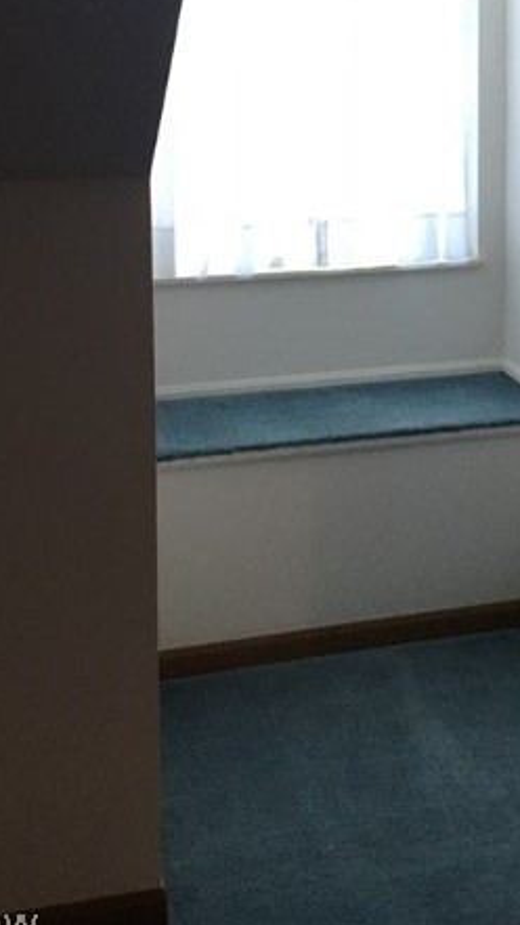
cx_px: 426
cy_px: 153
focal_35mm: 55
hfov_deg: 21.5
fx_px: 1348
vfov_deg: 36.3
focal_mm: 4.15
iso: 80
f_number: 2.2
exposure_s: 1/30
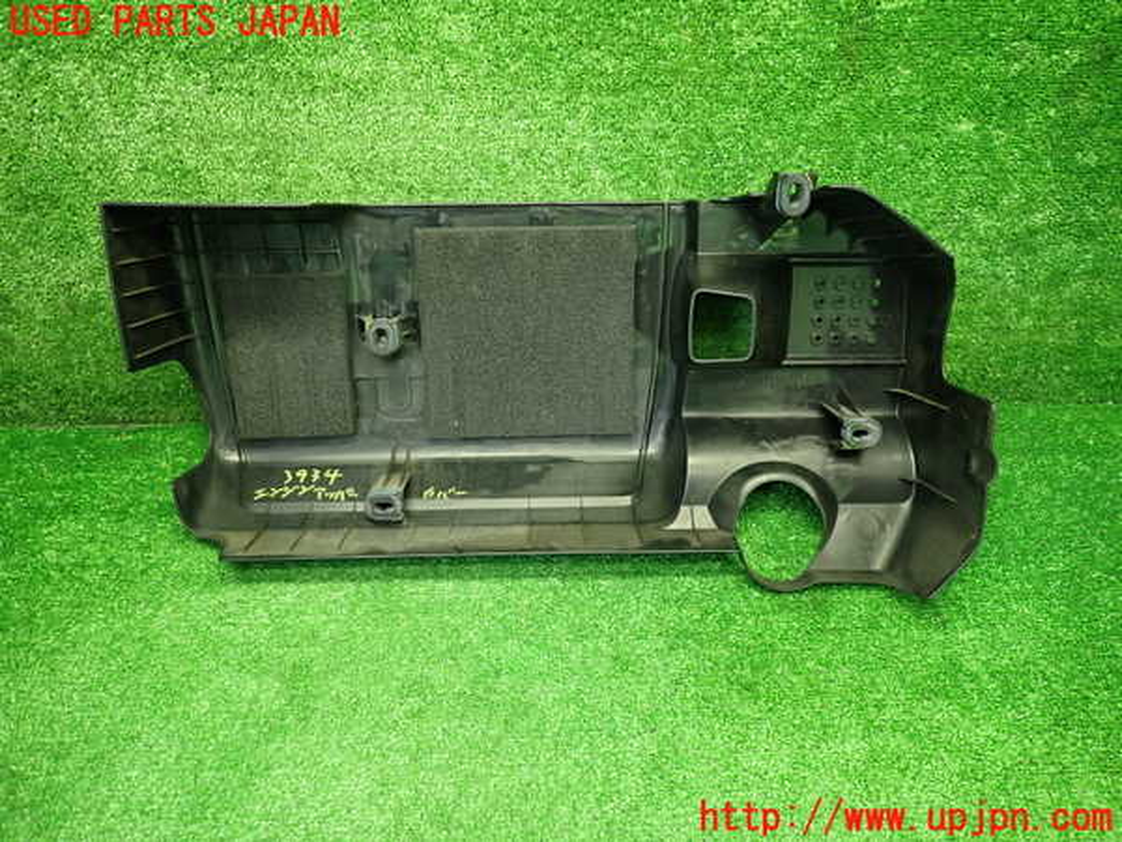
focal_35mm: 25
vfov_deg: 54.9
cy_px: 421
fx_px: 810
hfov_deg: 69.4
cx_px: 561
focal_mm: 4.5
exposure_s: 1/30
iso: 250
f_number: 2
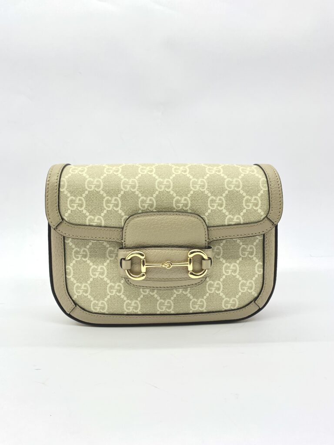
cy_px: 222
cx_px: 167
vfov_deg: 67.3
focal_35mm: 26
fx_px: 334
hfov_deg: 53.1
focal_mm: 4.25
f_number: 1.8
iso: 32
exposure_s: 1/100
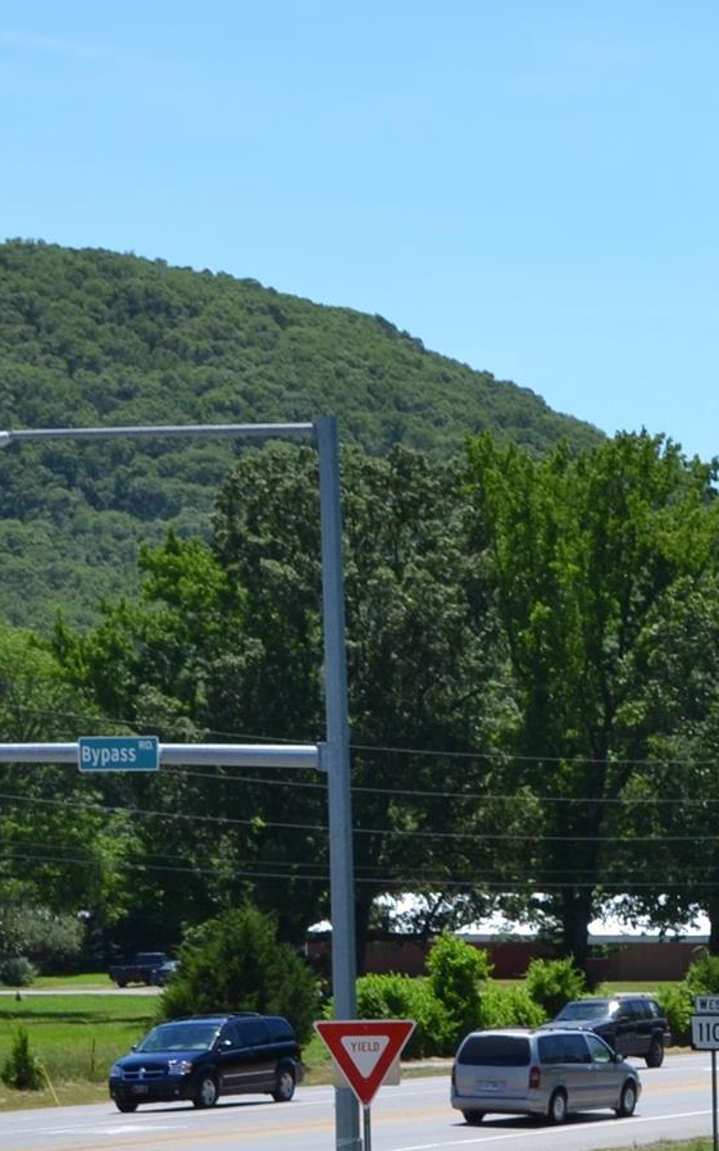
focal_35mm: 152
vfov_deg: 13.7
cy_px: 891
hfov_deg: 8.2
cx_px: 1489
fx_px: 4759
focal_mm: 29
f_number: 7.1
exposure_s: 1/200
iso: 100
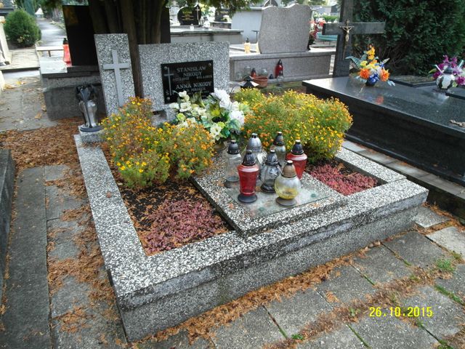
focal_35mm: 24
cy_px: 174
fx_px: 322
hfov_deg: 71.6
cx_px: 232
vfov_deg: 56.8
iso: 100
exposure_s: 1/45
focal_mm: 5.2
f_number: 3.1
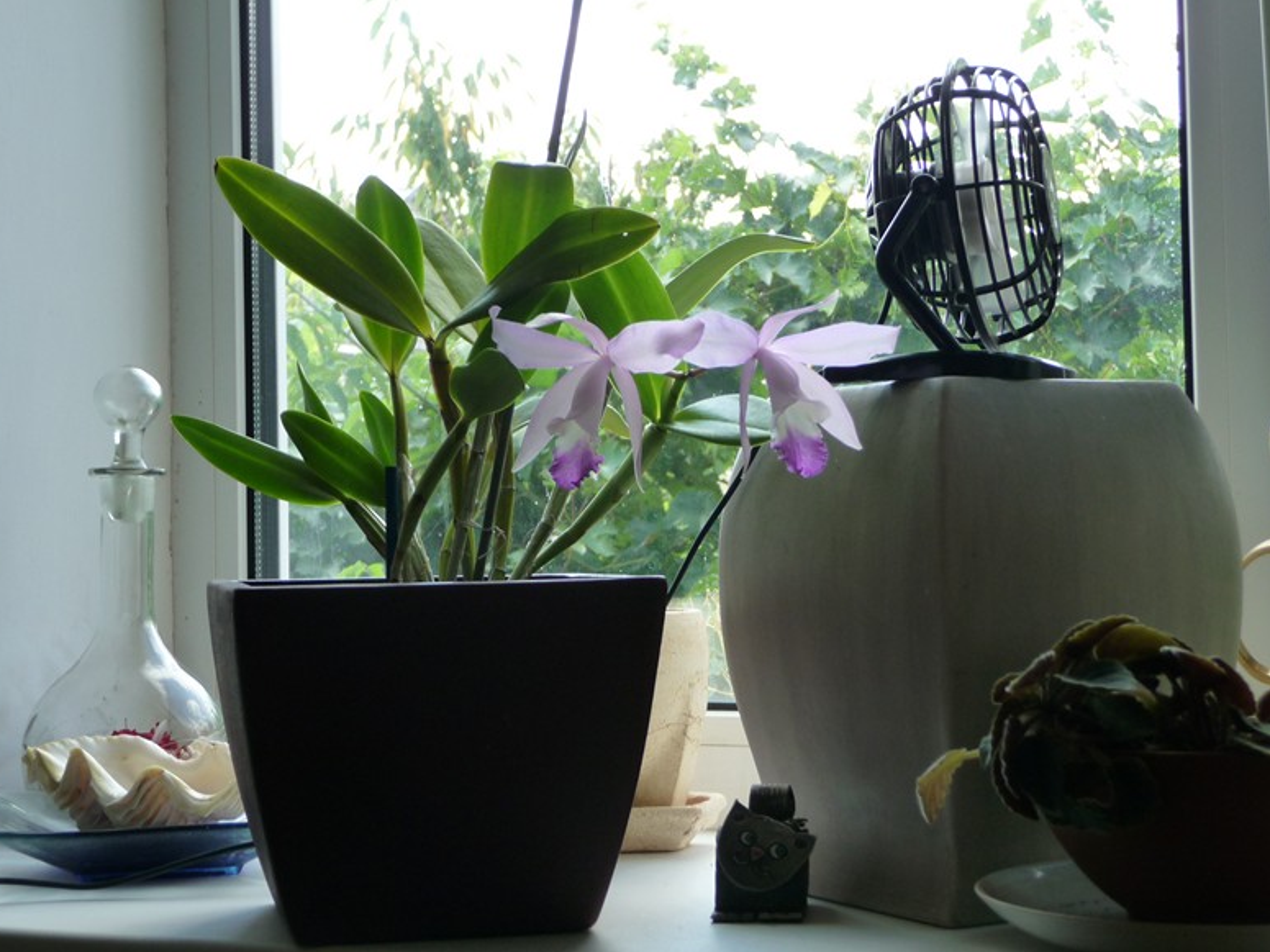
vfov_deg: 22.9
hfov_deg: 30.3
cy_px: 462
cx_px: 631
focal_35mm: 64
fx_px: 2348
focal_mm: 10.5
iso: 160
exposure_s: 1/60
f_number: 4.5
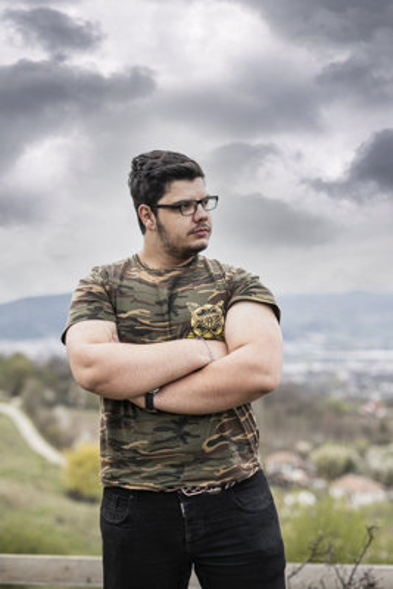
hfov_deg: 27.0
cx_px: 196
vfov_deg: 39.6
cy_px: 294
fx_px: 818
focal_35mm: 50
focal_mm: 50
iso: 100
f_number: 2
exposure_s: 1/1500
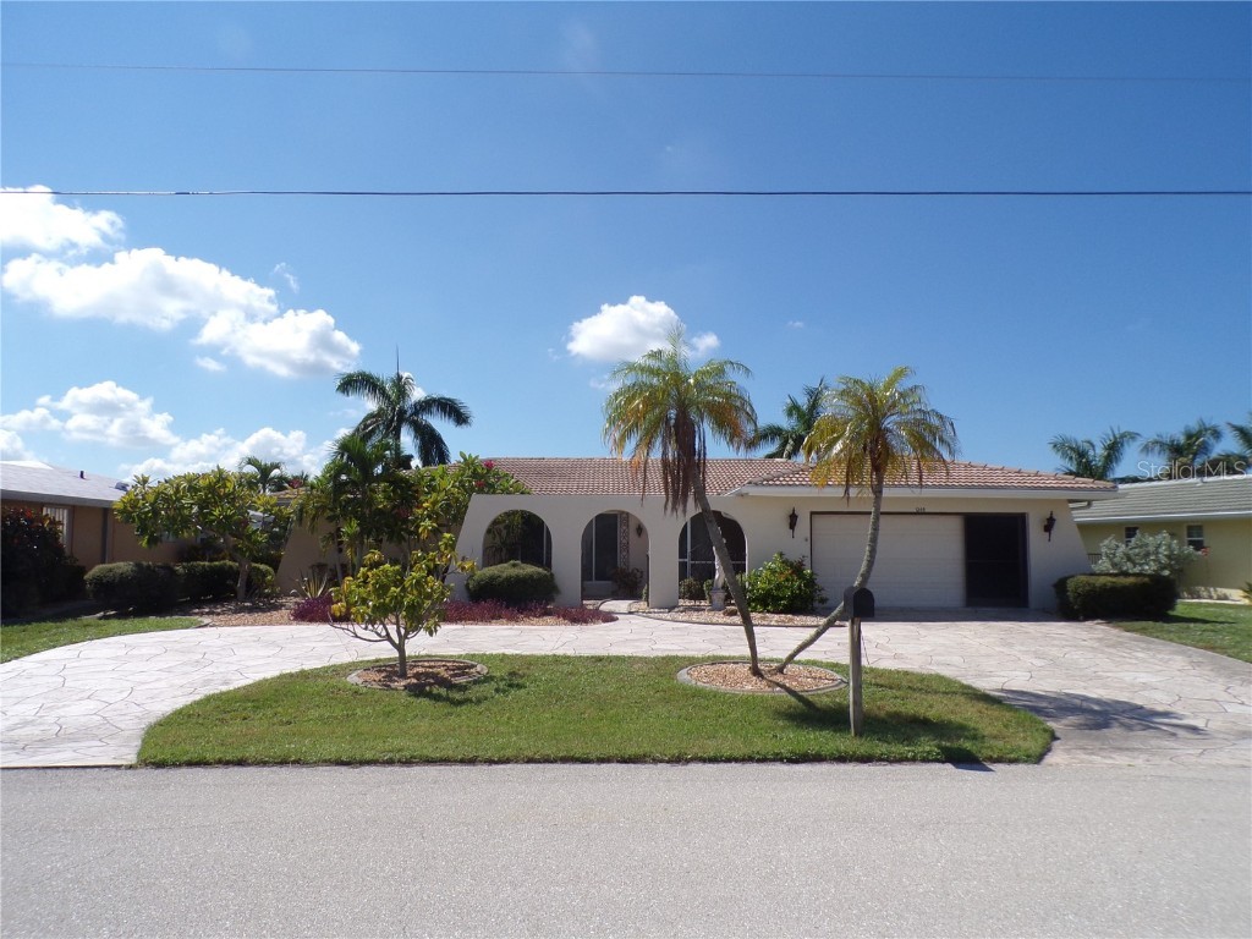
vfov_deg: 56.8
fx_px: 868
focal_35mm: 24
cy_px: 470
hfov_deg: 71.6
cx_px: 626
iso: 80
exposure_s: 1/450
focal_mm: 4.3
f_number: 5.8
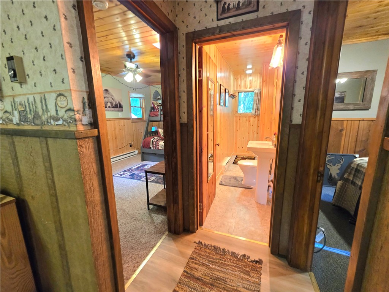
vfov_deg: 89.9
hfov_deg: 106.2
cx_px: 194
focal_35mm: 13
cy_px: 146
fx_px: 146
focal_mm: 2.2
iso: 400
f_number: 1.9
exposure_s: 1/60.2
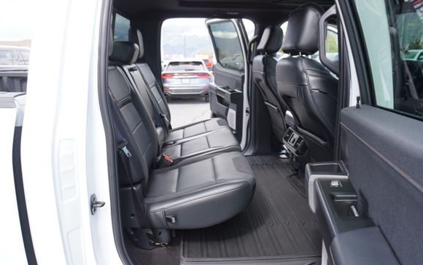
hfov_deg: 68.4
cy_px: 126
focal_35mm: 27
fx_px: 311
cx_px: 217
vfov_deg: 46.0
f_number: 4.5
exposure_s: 1/80
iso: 100
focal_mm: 16
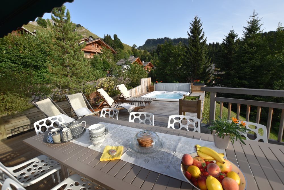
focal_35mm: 15
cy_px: 95
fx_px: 118
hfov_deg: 100.4
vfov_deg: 77.3
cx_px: 142
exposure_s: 1/160
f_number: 6.3
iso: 100
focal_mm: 10
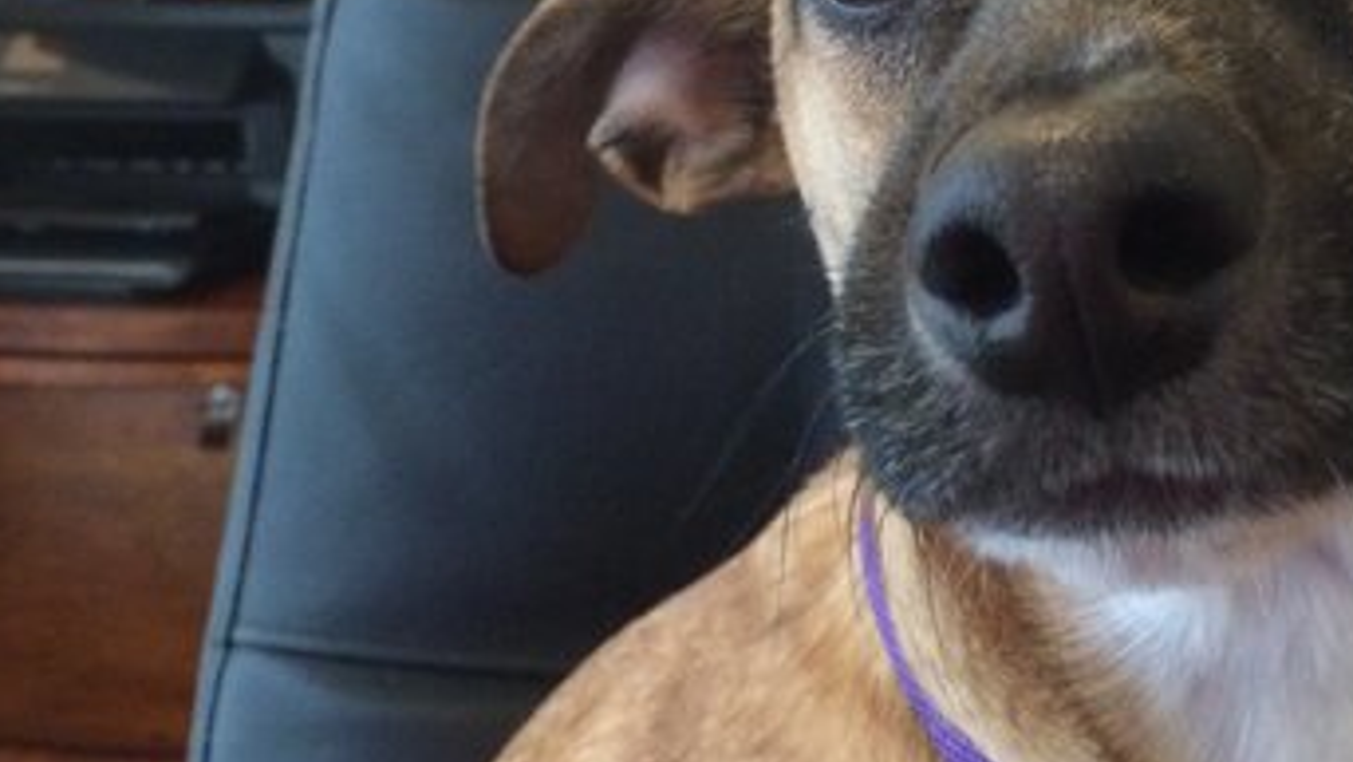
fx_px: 2117
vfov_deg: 20.3
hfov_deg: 35.4
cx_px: 781
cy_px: 205
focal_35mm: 59
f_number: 2.2
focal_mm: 4.15
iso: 320
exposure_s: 1/30
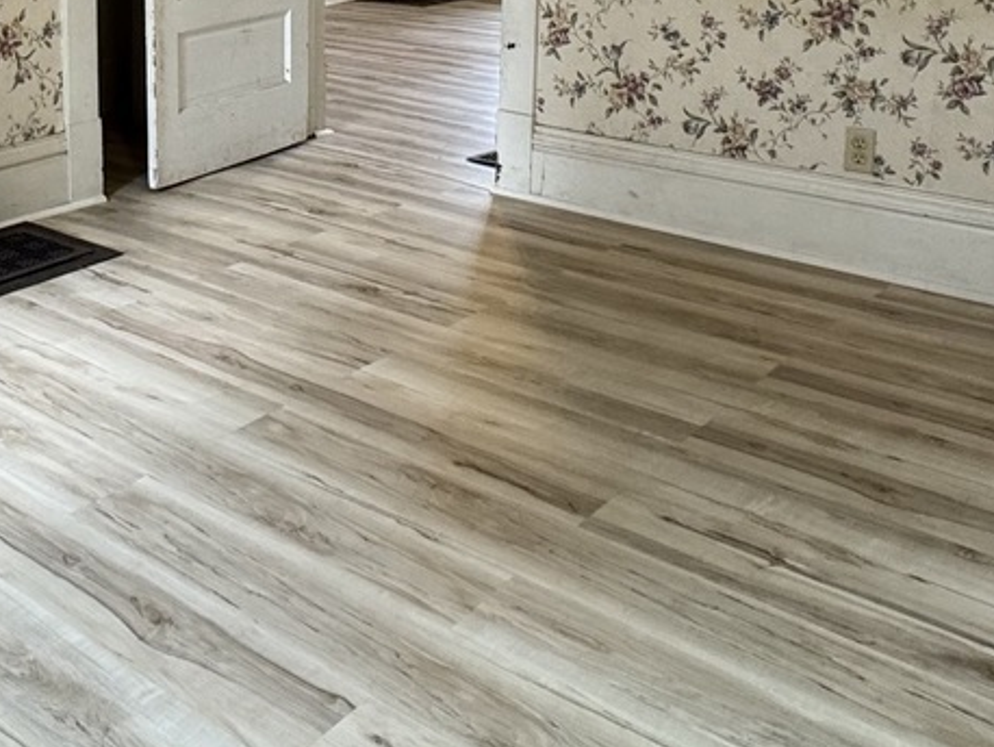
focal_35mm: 44
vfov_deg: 30.7
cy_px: 13
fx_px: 1264
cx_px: 167
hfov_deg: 40.7
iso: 200
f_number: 2.2
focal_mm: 2.22
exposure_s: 1/120
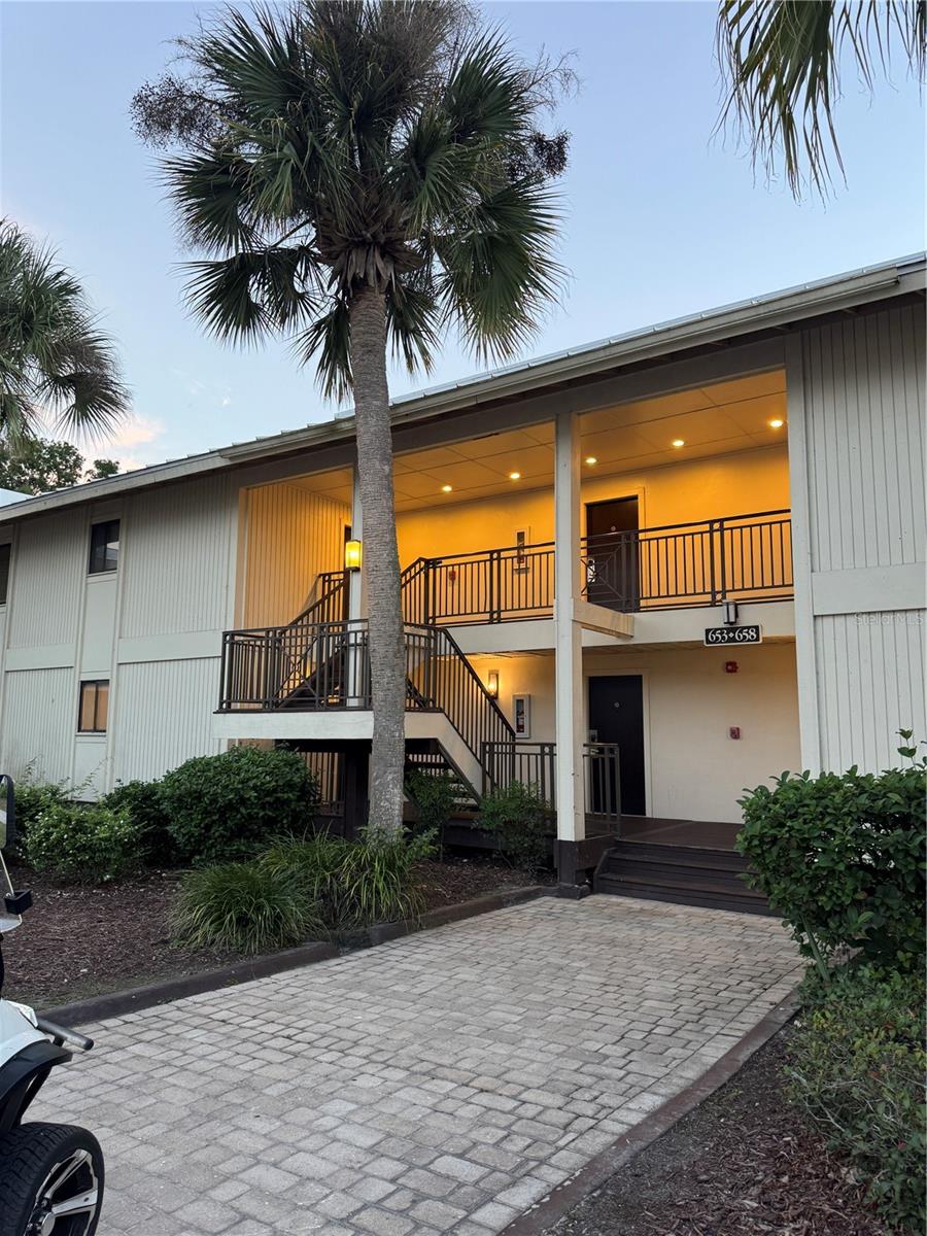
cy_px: 618
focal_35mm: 24
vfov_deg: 71.6
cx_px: 464
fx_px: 857
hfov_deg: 56.8
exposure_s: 1/60
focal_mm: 6.76
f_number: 1.78
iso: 125
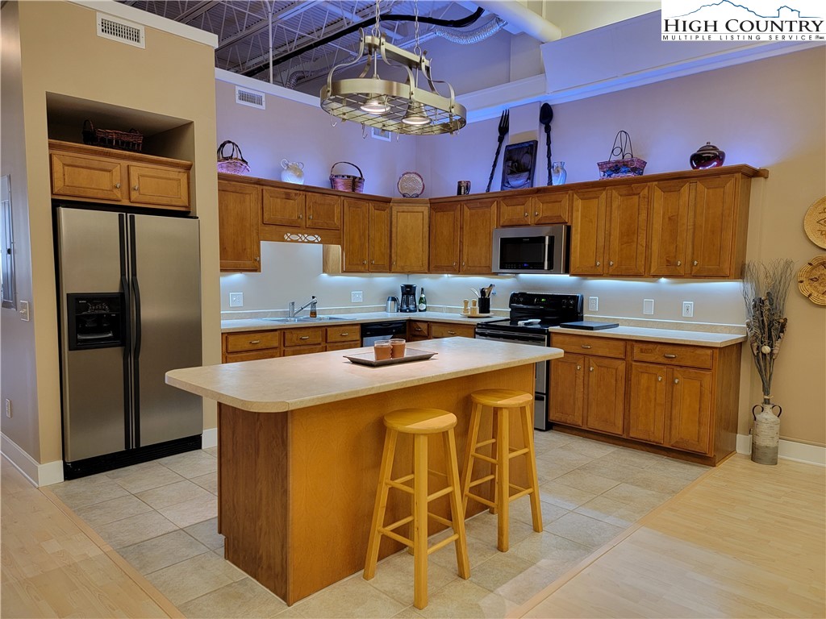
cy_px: 310
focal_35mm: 24
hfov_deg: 71.6
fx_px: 573
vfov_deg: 56.8
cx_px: 413
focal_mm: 6.7
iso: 160
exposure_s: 1/40
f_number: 1.8
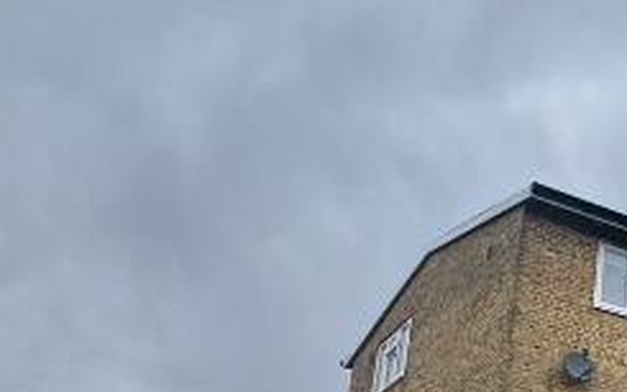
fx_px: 1059
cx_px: 949
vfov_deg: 20.0
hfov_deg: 24.9
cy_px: 430
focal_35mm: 62
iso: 40
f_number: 2.2
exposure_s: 1/1126
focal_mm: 2.22
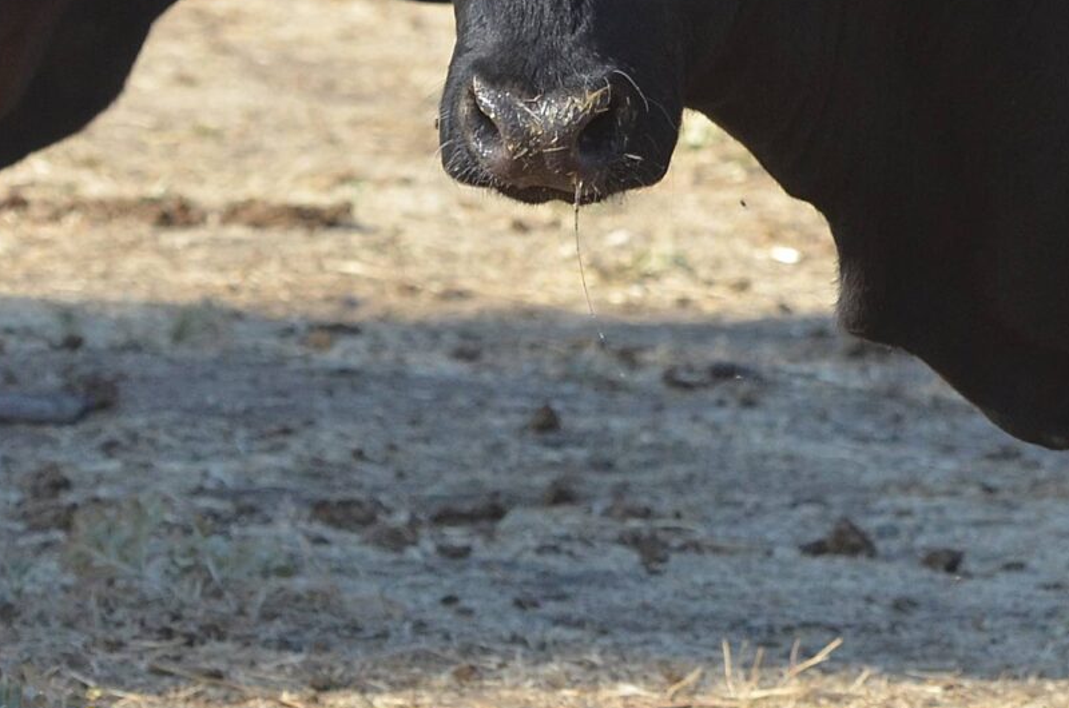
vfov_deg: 2.9
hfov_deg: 4.3
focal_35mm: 480
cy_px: 86
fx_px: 14225
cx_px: 1570
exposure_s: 1/1250
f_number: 5
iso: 400
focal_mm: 100
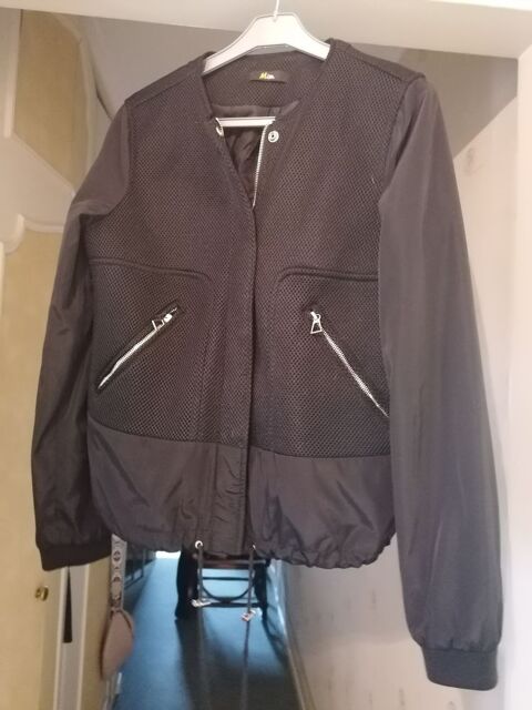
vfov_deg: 65.3
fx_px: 553
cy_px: 355
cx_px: 266
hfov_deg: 51.4
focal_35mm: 27
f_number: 1.8
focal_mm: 4.75
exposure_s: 1/14.3
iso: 2000
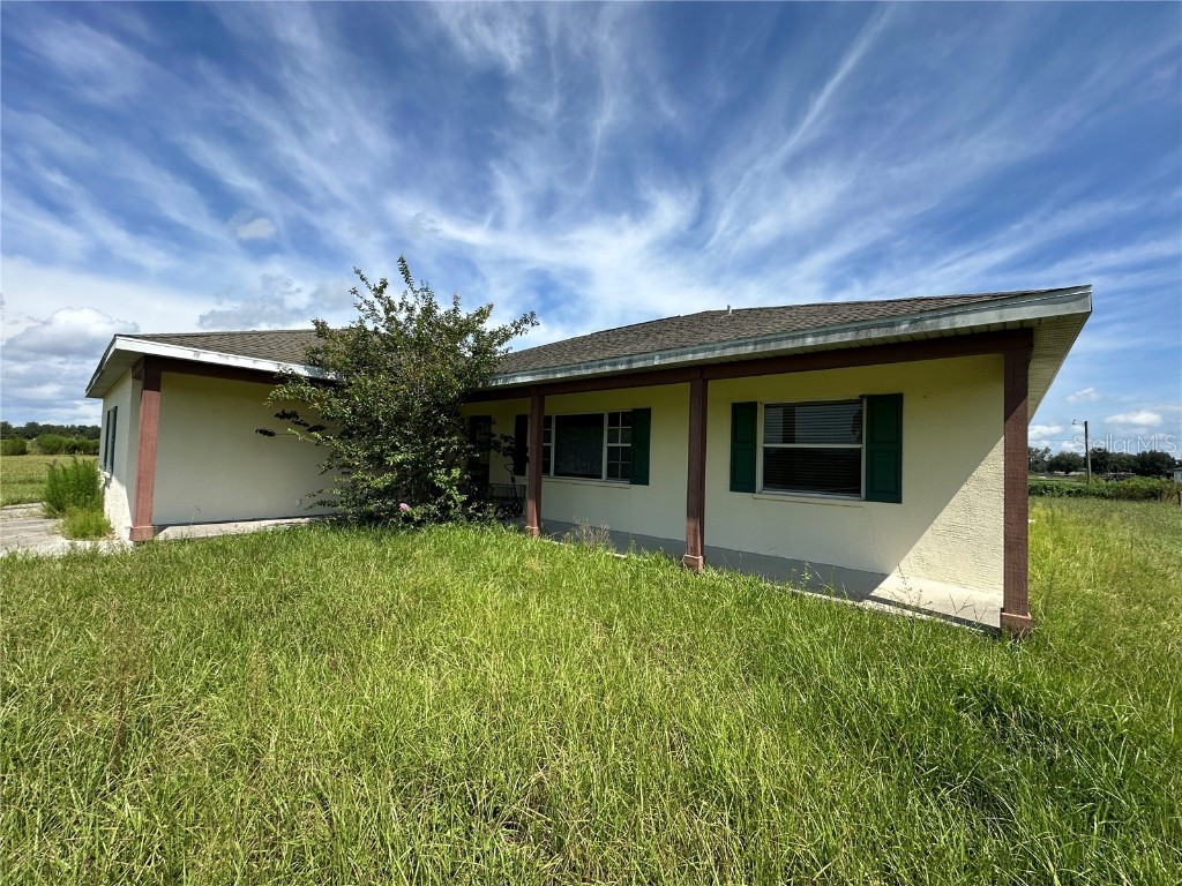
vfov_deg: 85.7
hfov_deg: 102.1
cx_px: 591
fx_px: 478
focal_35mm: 14
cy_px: 443
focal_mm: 2.22
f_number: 2.2
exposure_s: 1/1531
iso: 50
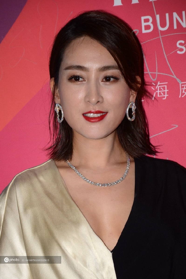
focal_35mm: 210
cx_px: 93
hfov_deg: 6.5
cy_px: 140
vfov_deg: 9.8
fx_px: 1629
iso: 400
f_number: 5.6
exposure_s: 1/200
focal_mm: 140
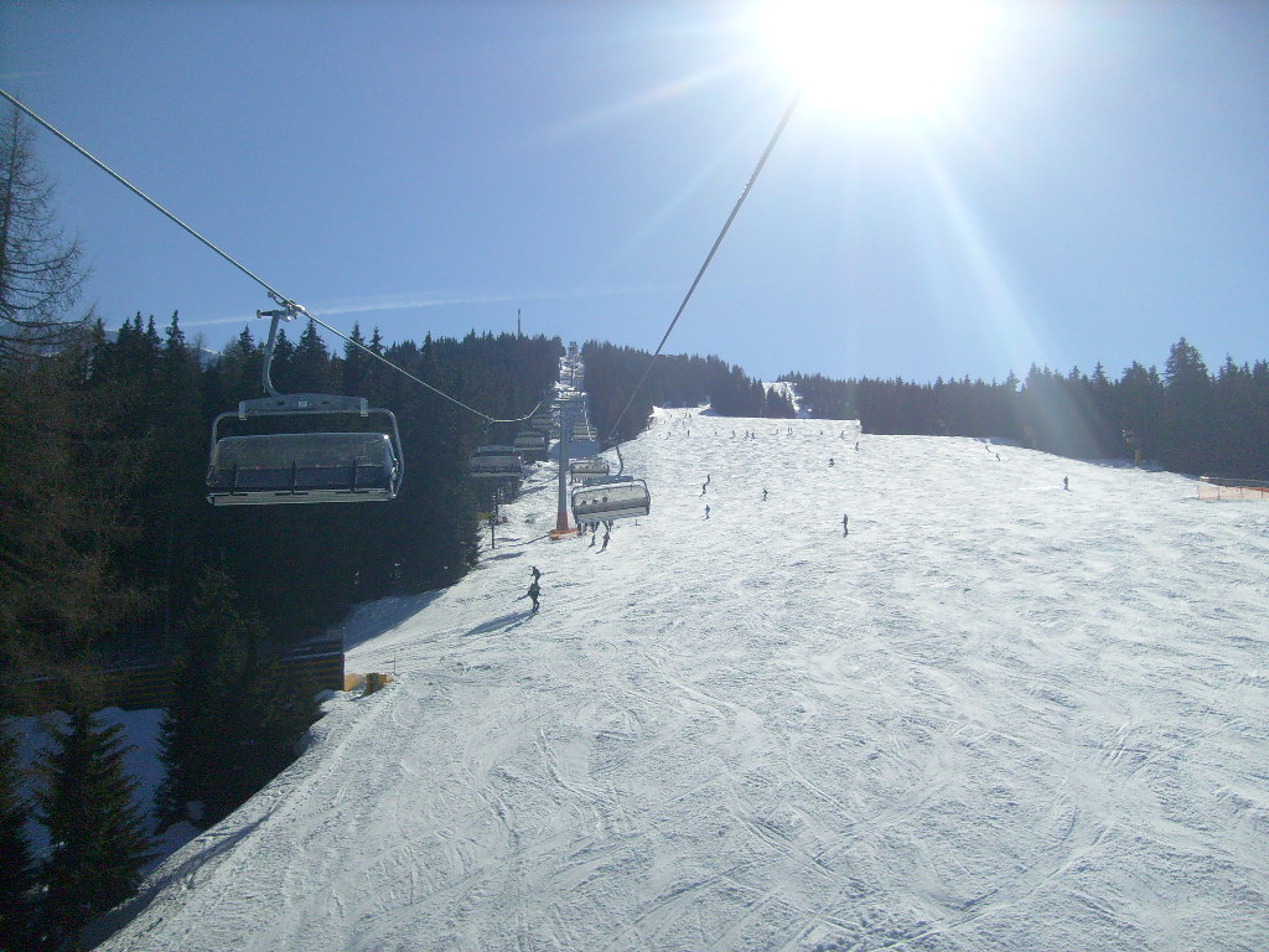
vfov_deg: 40.7
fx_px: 1283
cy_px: 476
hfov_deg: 52.6
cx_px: 634
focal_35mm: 35
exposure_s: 1/1000
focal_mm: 5.8
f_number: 7.1
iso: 80
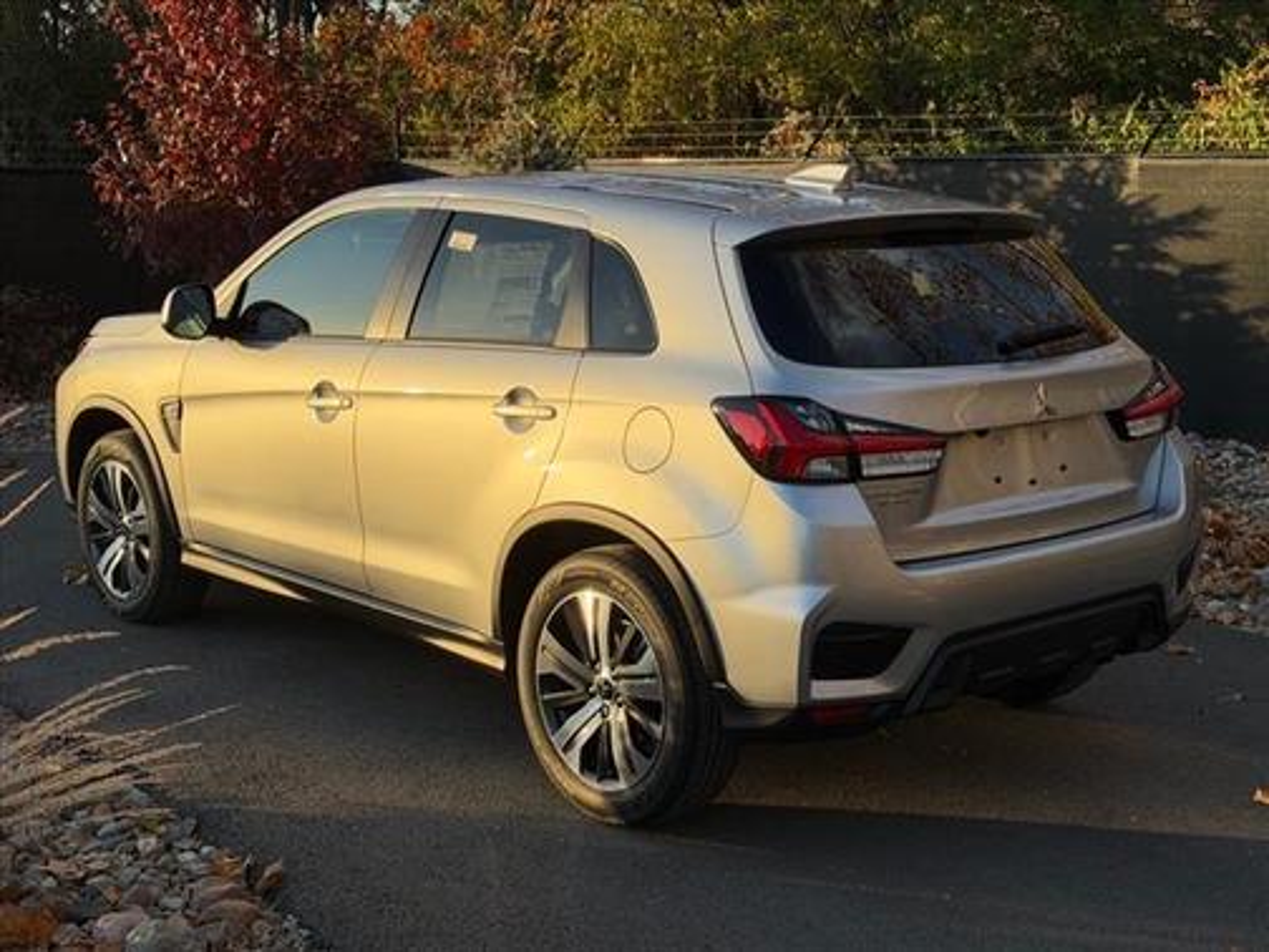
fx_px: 1760
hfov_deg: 39.7
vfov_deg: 30.3
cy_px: 476
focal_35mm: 48
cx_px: 634
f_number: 1.78
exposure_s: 1/2342
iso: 64
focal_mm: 6.76
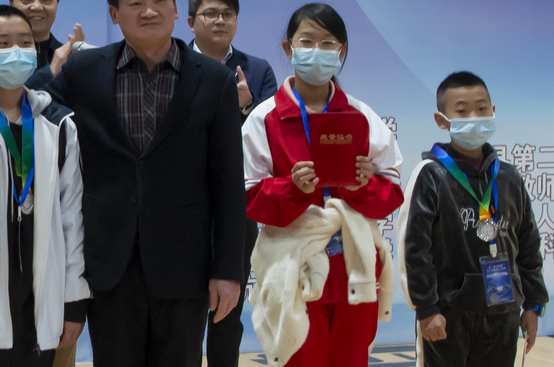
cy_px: 175
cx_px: -136
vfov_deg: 10.2
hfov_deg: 14.8
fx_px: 2058
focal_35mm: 134
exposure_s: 1/80
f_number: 5.6
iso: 1600
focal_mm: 24.38
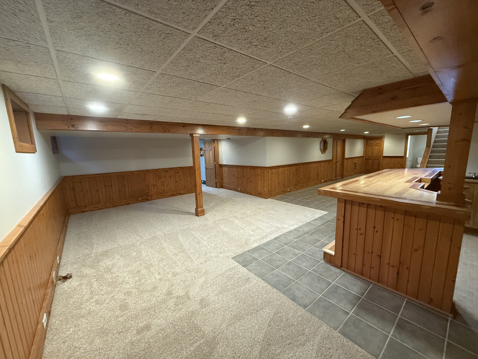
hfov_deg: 102.1
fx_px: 193
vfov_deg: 85.7
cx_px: 239
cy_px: 180
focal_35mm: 14
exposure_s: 1/60
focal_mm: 2.22
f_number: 2.2
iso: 400
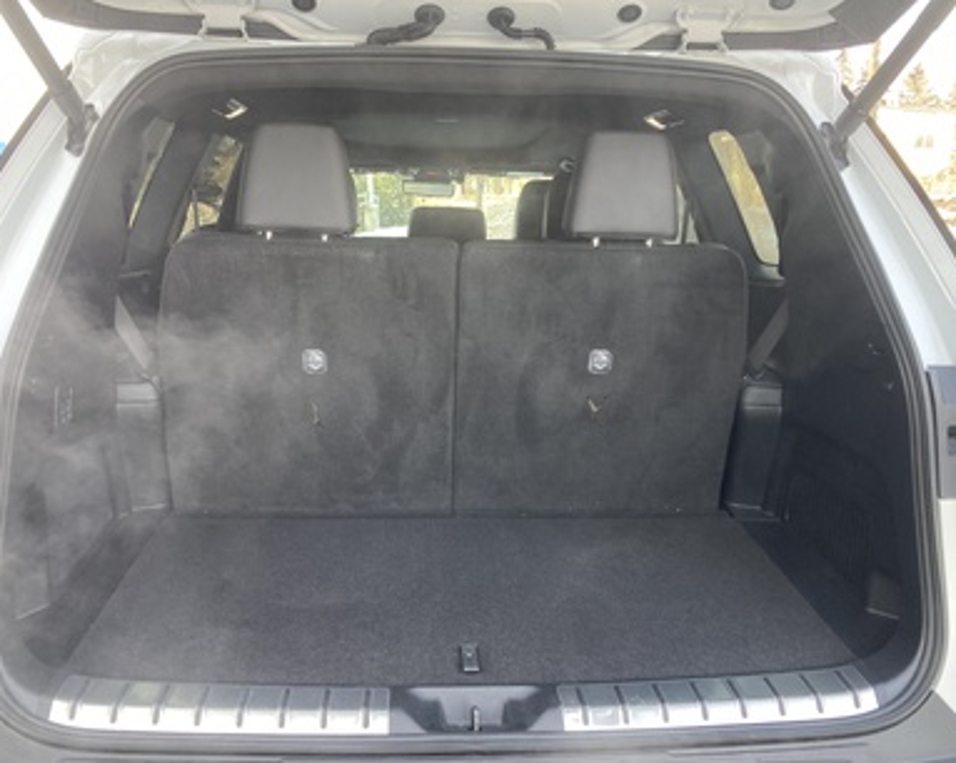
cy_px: 390
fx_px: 848
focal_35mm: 30
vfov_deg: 48.5
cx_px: 469
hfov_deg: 58.8
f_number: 1.8
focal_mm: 3.99
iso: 80
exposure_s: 1/121
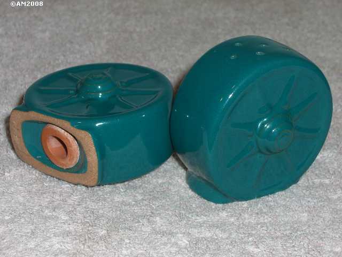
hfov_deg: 21.1
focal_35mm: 93
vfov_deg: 15.9
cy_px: 128
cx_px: 171
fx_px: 919
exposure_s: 1/30
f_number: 9.6
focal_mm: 19.4
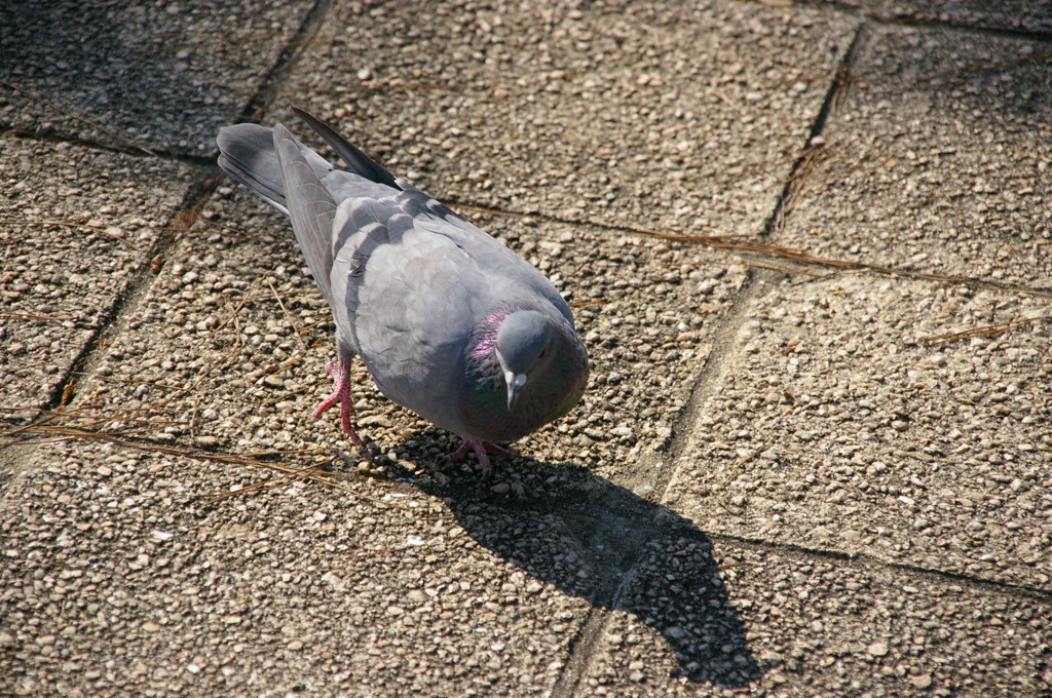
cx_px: 526
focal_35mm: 200
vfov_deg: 6.9
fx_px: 5822
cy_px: 349
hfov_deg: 10.3
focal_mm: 133
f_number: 5.6
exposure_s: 1/3200
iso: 800
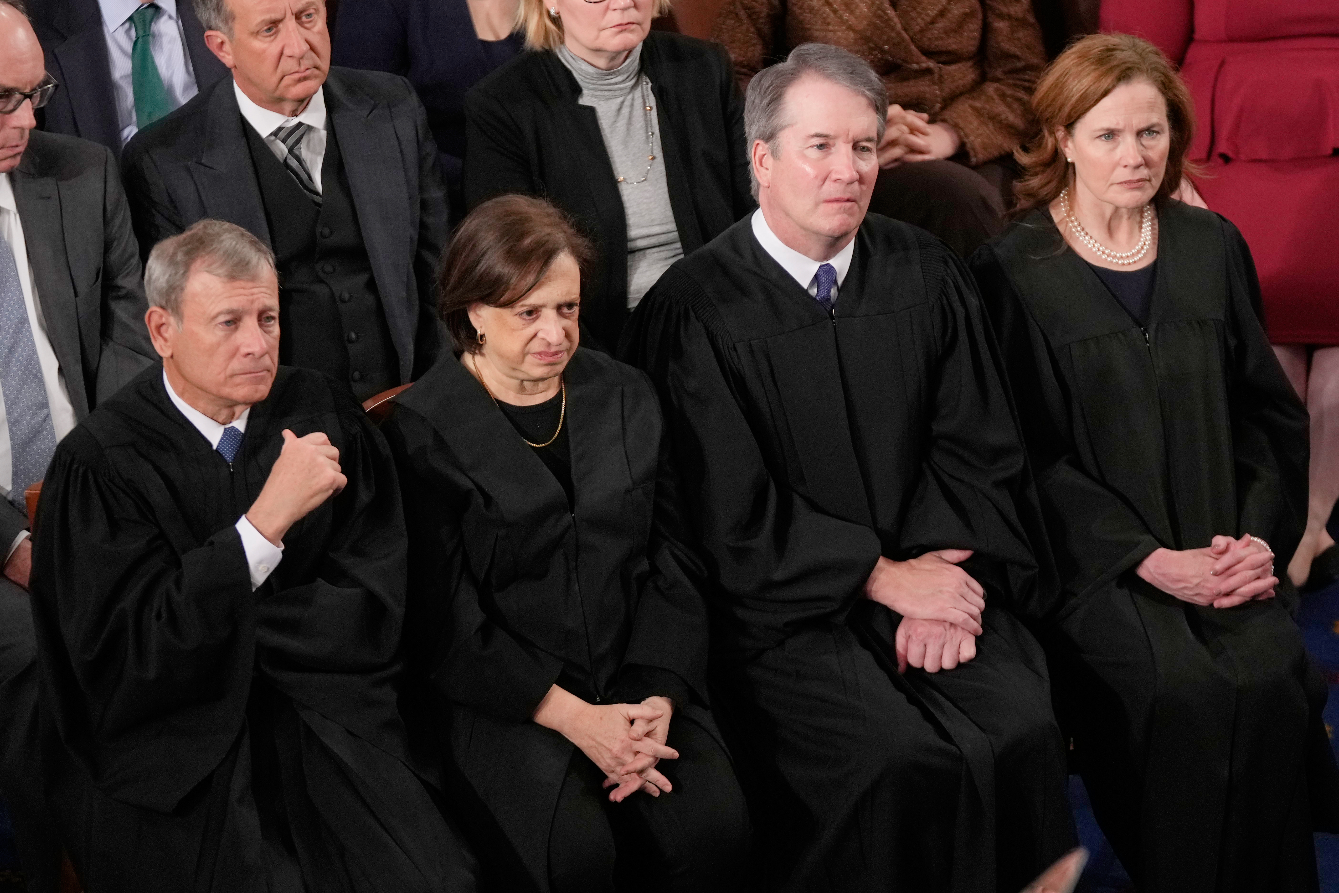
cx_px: 670
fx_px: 8257
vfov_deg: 6.2
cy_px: 446
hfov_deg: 9.3
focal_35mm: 222
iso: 2000
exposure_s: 1/1000
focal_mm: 148
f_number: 2.8
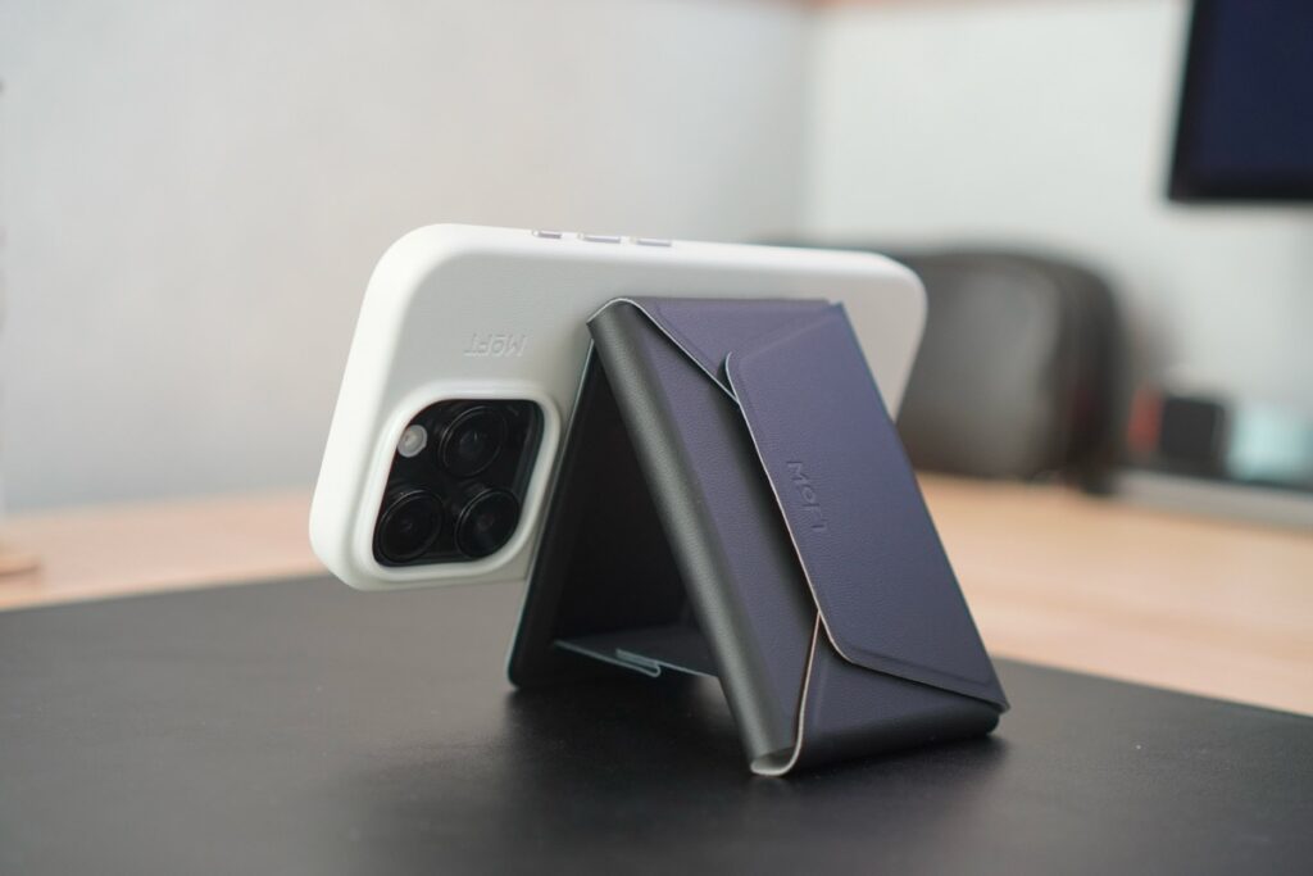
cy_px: 438
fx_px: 1915
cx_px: 656
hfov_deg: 37.8
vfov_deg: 25.8
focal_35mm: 52
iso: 800
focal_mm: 35
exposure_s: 1/60
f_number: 2.5
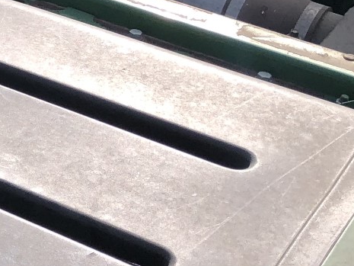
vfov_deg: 11.4
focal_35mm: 130
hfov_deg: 13.3
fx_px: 1330
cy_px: 53
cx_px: -329
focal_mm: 3.99
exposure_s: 1/1412
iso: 20
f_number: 1.8
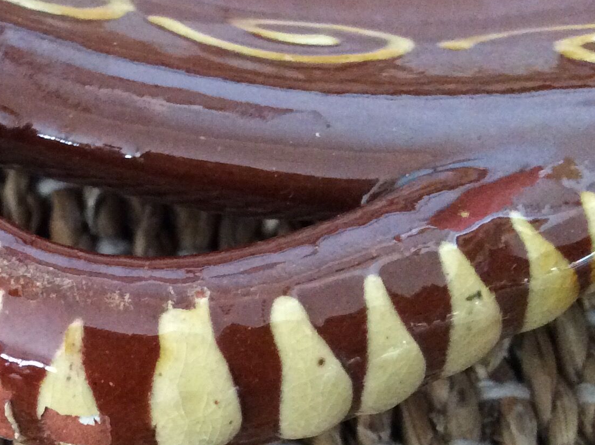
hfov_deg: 25.0
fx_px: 1287
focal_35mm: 75
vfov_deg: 19.4
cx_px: 31
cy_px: 336
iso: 320
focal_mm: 3.3
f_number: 2.4
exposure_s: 1/15
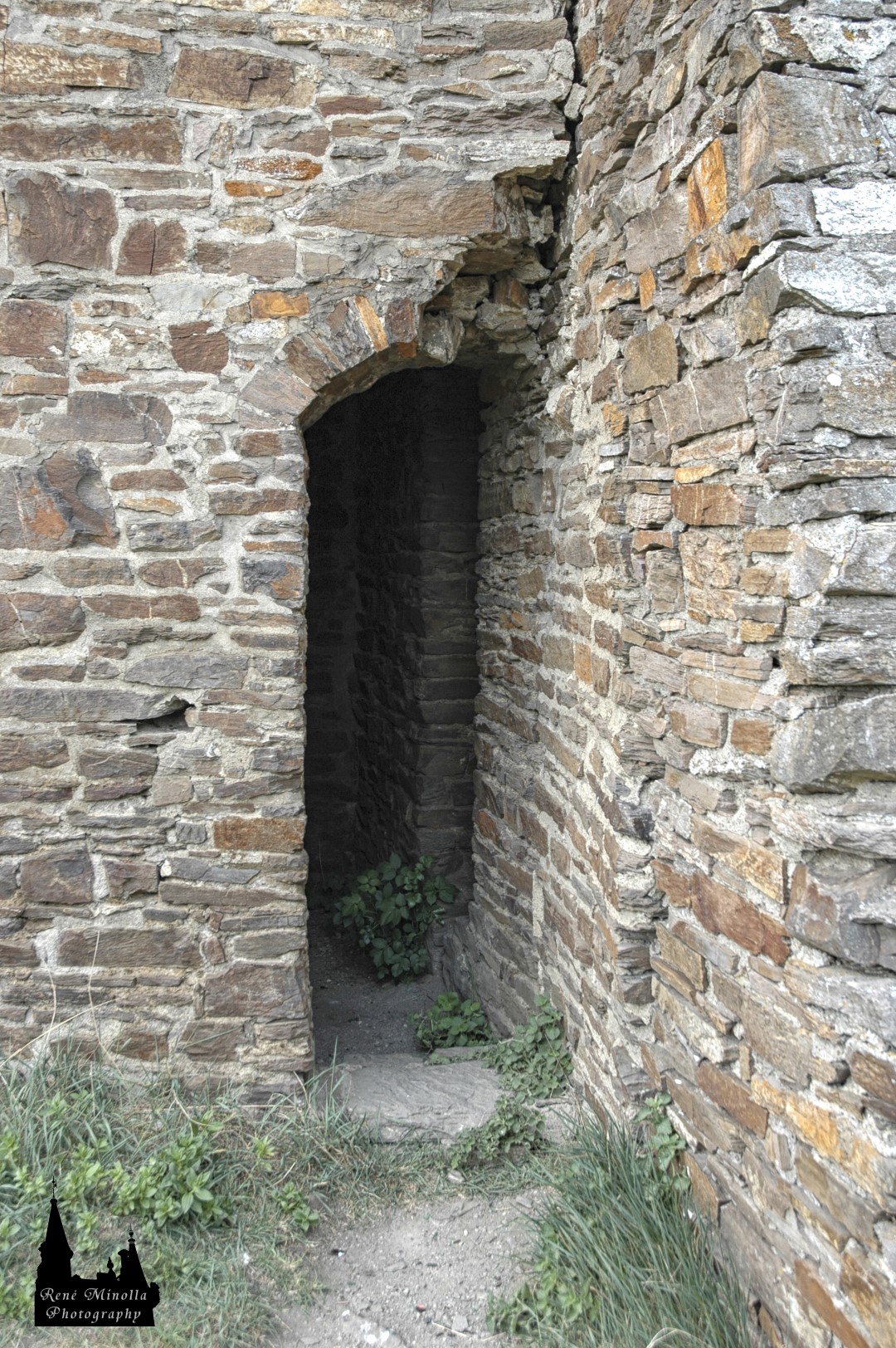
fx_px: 1402
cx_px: 448
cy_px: 674
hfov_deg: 35.4
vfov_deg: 51.3
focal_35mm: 38
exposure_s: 1/100
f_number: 5
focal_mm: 25
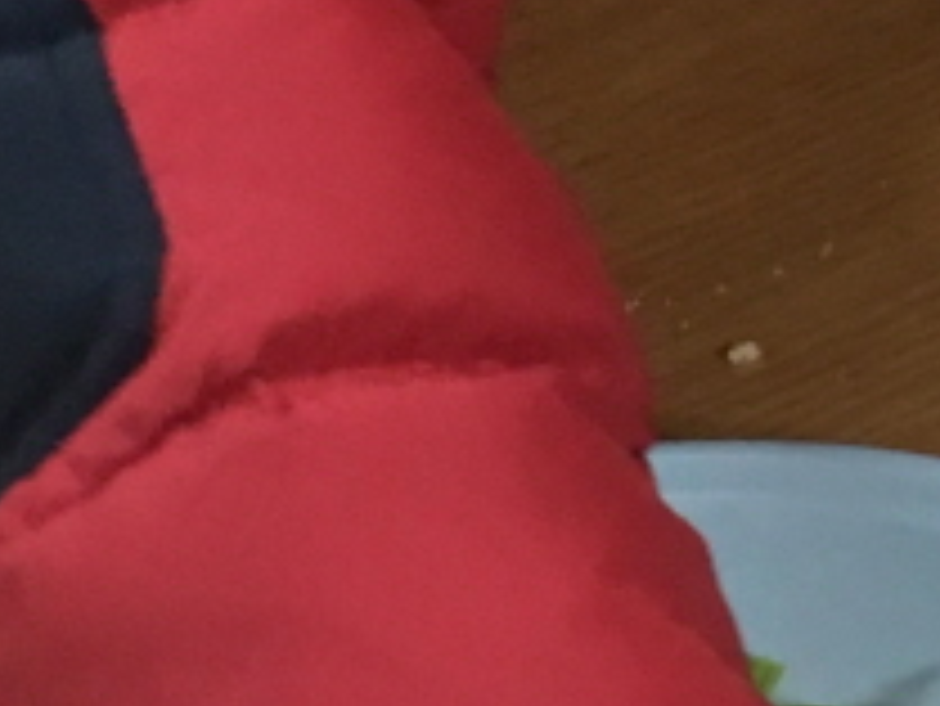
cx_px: 1070
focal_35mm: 189
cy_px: -432
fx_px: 5135
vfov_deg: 7.7
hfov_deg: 10.3
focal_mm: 4.15
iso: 125
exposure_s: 1/30
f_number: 2.2
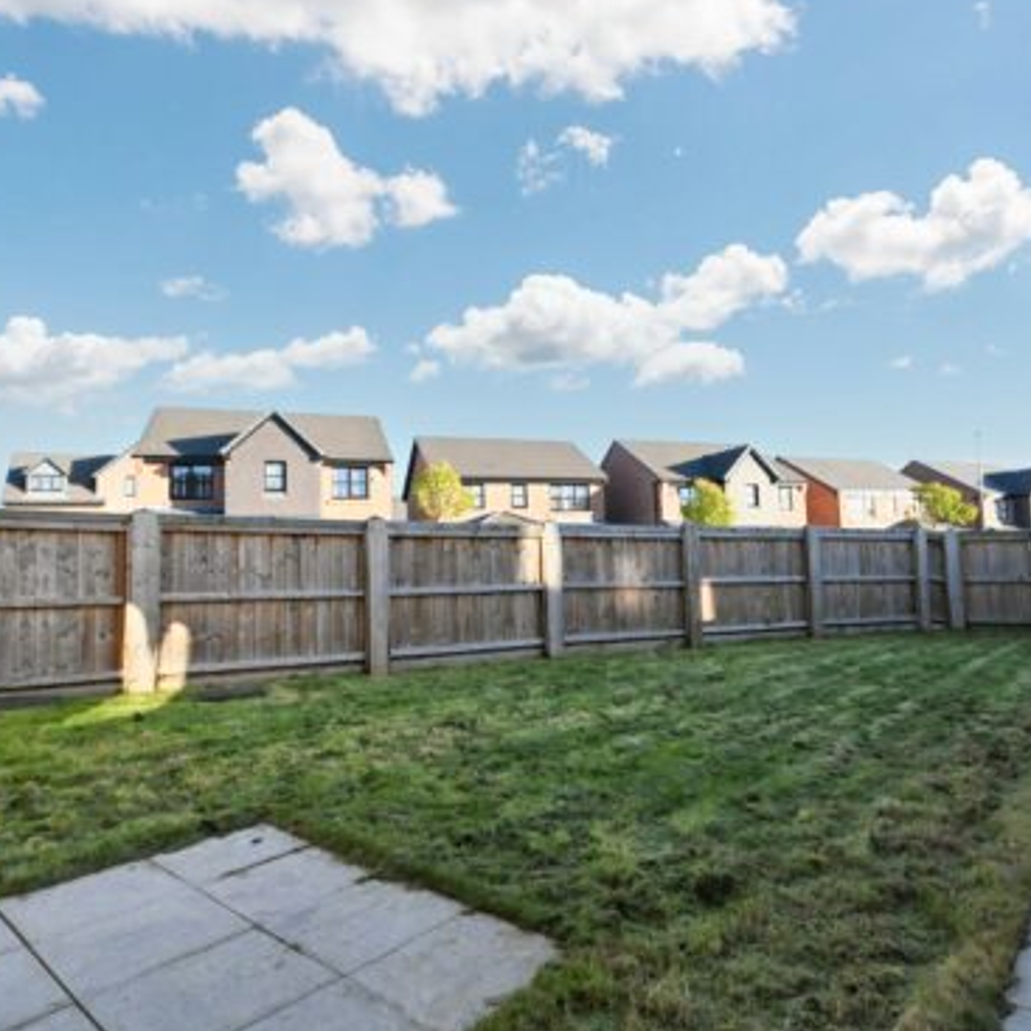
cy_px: 504
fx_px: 674
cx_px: 590
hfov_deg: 74.4
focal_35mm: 20
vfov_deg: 74.8
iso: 6400
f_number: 10
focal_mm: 15
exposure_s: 1/2000
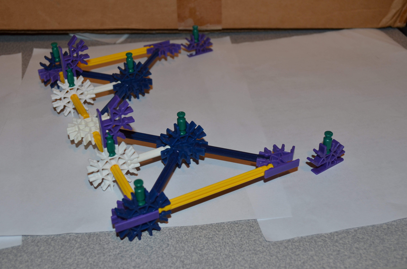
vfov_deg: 29.7
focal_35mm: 45
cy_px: 114
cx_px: 184
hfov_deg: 43.6
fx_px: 508
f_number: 5.6
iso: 200
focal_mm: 26
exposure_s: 1/30
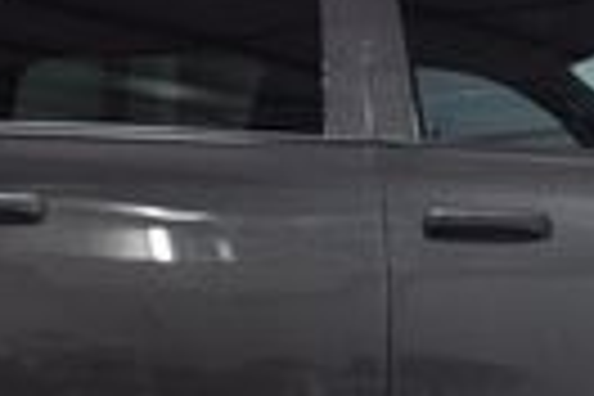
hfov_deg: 11.8
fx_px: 2871
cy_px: 353
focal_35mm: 174
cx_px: 171
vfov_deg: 7.9
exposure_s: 1/60
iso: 900
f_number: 4
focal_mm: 24
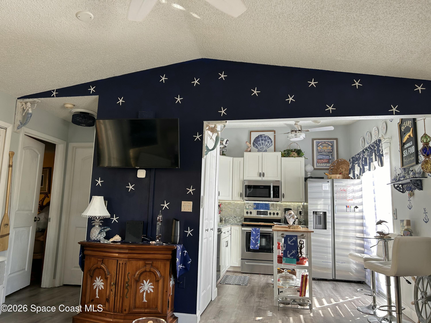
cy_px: 162
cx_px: 216
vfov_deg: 53.1
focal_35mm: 26
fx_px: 324
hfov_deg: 67.3
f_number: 1.5
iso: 50
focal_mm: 5.7
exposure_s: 1/98
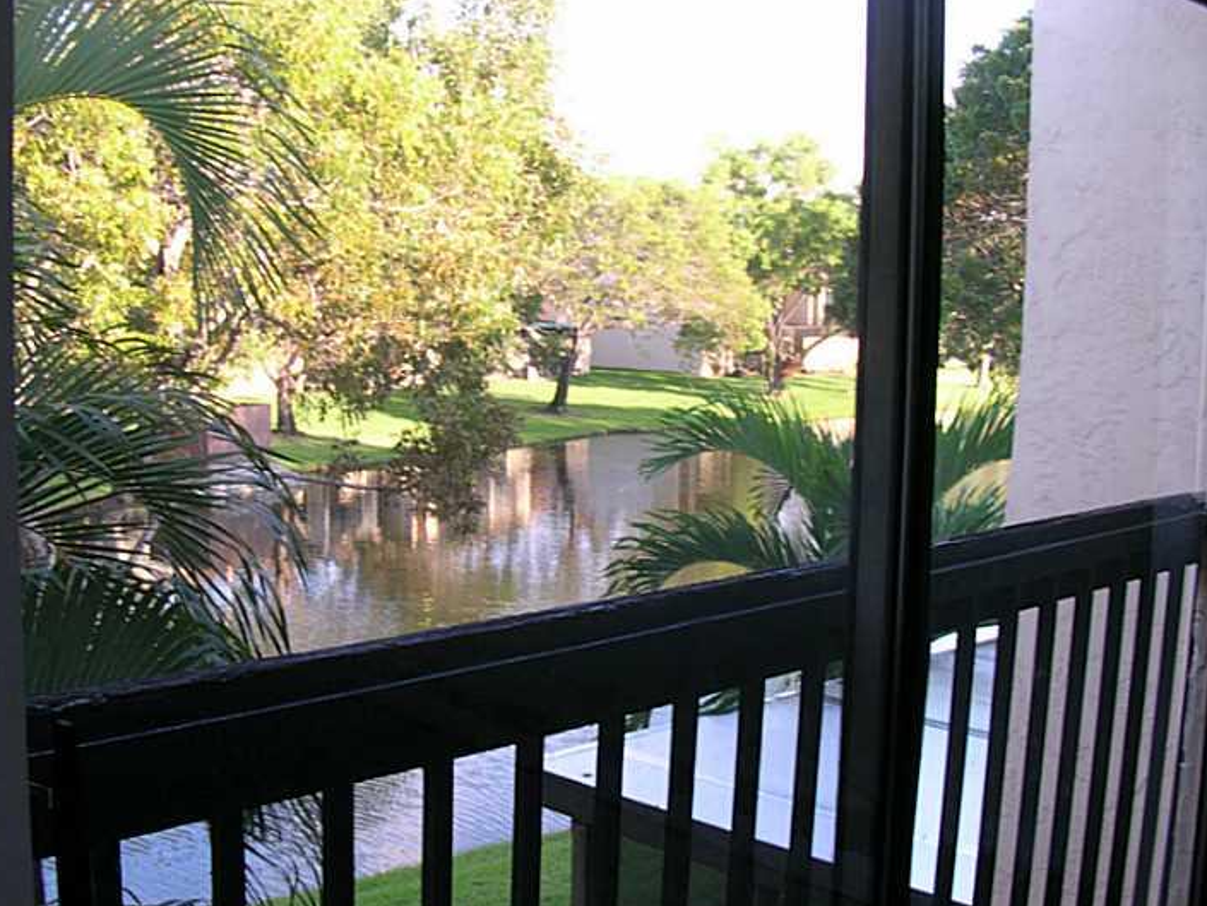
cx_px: 582
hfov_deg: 44.8
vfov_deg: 34.3
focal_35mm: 42
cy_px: 507
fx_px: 1465
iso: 100
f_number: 2.7
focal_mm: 5.6
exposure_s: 1/55.3
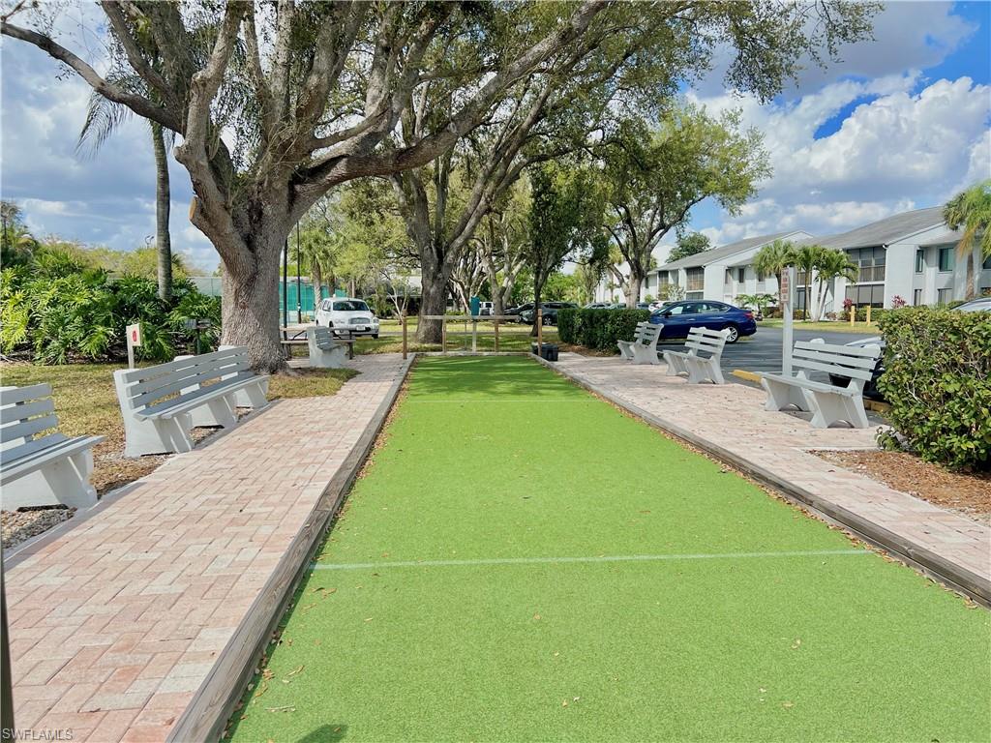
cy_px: 372
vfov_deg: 53.1
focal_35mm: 26
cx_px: 496
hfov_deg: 67.3
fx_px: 744
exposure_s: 1/4831
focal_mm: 5.7
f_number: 1.5
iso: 50
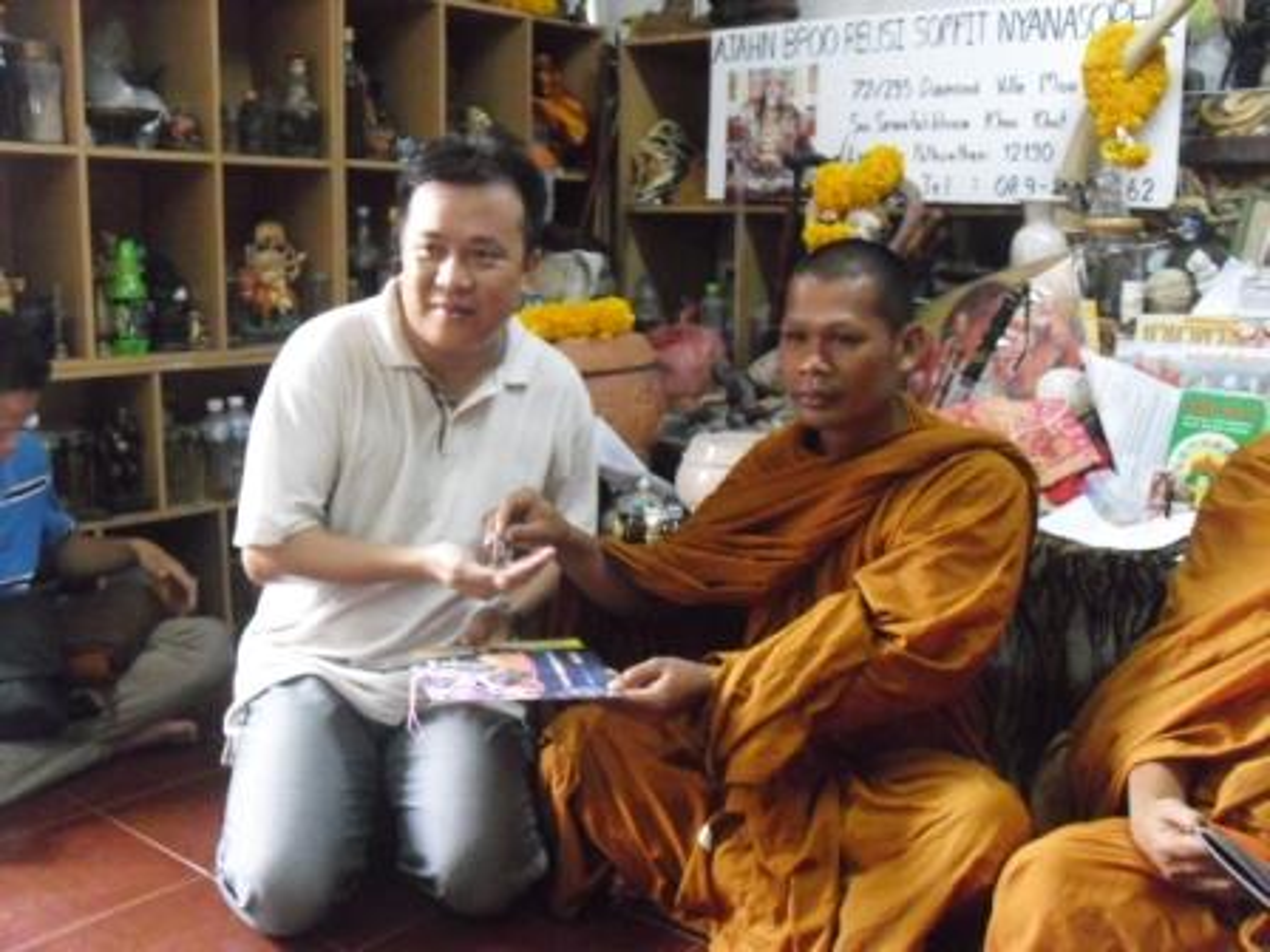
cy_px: 476
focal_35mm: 36
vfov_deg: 39.7
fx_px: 1321
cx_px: 635
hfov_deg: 51.4
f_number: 3.1
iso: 800
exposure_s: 1/50
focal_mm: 6.3
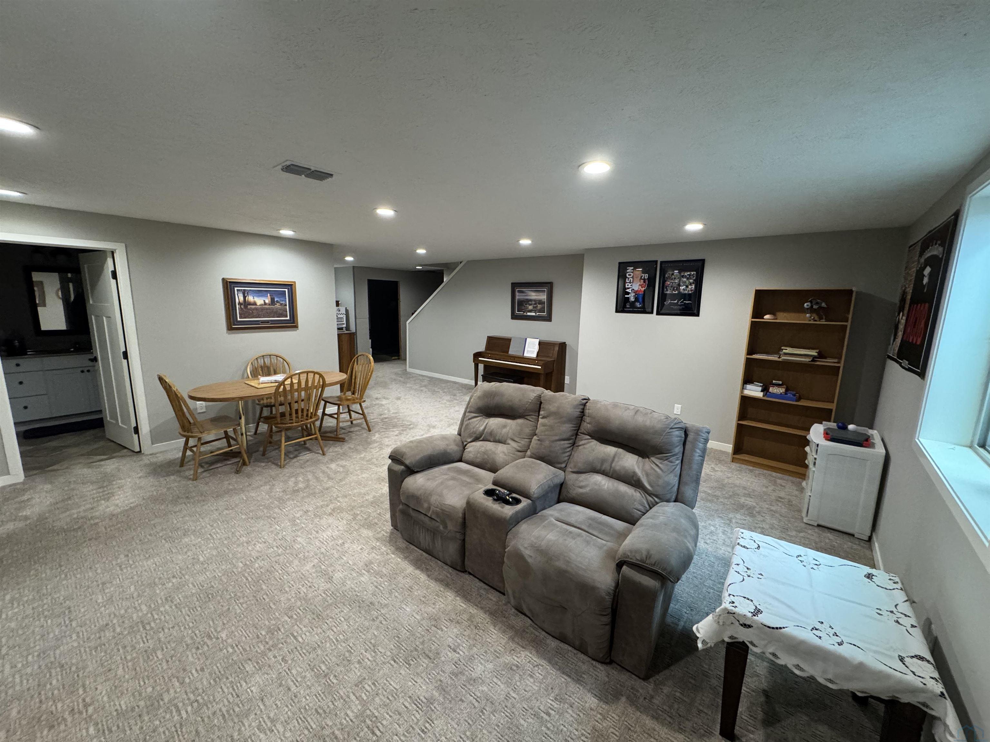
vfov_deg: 85.7
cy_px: 371
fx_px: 400
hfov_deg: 102.1
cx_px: 495
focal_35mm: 14
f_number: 2.2
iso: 500
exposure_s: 1/60
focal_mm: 2.22
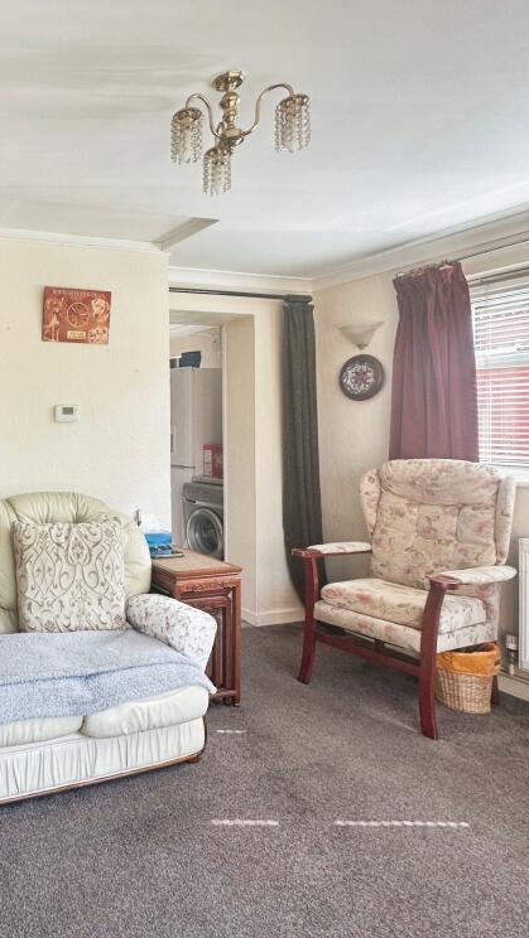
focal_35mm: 21
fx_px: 523
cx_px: -32
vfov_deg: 83.8
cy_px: 475
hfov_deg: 43.5
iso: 50
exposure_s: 1/99
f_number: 2.2
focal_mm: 2.22
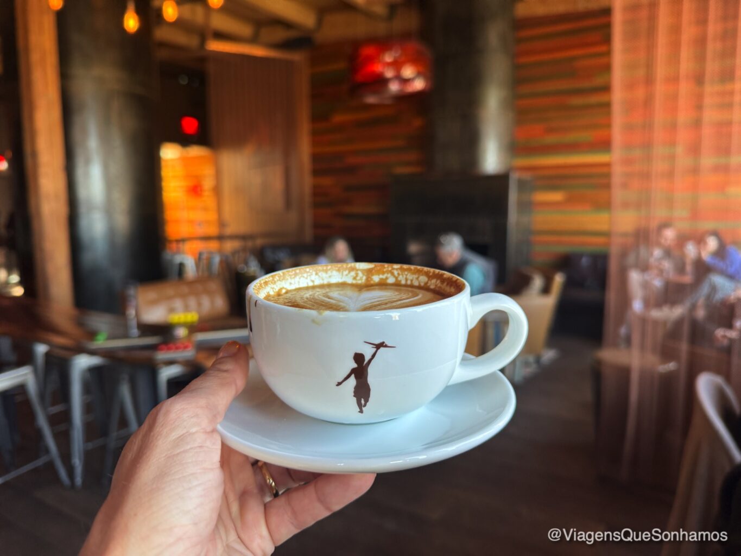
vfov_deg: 56.8
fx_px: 514
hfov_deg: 71.6
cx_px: 370
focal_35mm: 24
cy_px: 278
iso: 160
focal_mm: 6.76
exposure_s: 1/120
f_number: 1.78
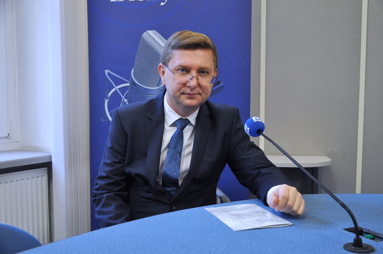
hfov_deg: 46.5
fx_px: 446
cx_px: 192
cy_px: 127
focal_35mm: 42
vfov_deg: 31.8
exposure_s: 1/45
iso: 800
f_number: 4
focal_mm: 28
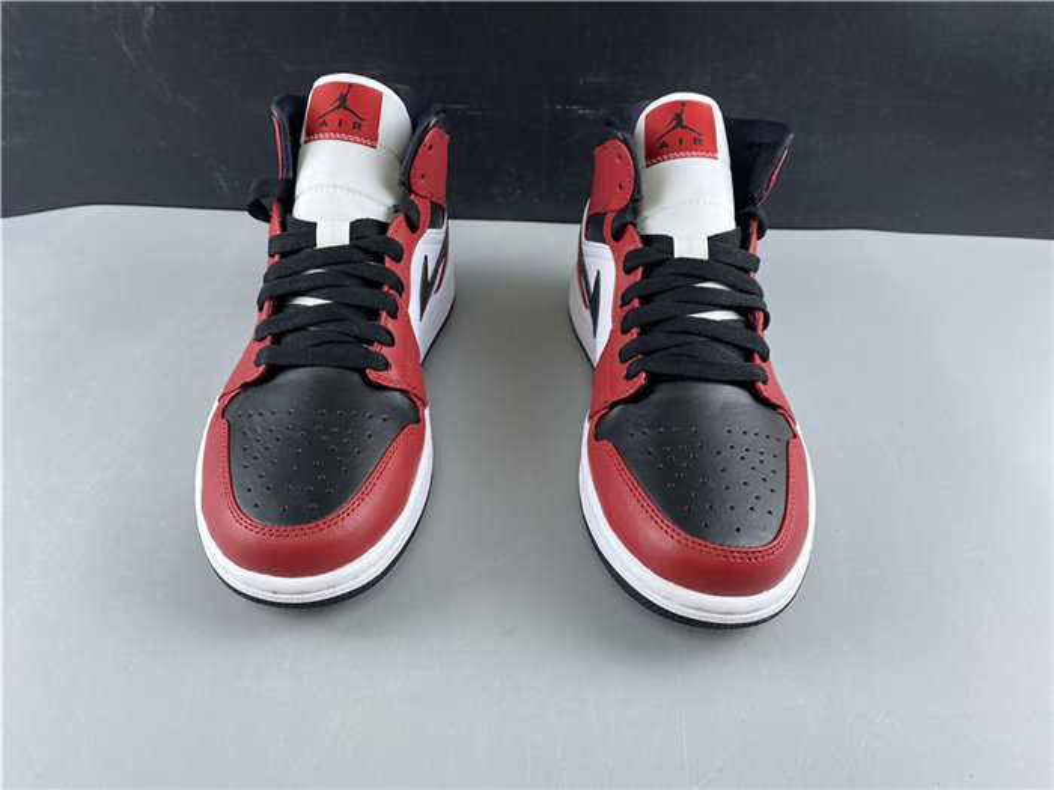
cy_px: 395
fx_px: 792
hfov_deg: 67.3
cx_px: 527
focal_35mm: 26
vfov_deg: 53.1
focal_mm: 4.25
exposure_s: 1/100
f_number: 1.8
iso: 64
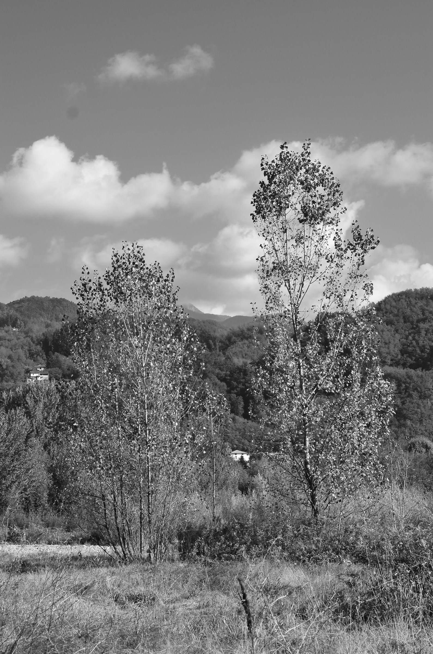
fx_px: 1360
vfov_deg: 27.0
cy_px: 327
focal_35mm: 75
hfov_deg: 18.1
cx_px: 216
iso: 100
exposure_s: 1/400
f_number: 7.1
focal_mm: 50
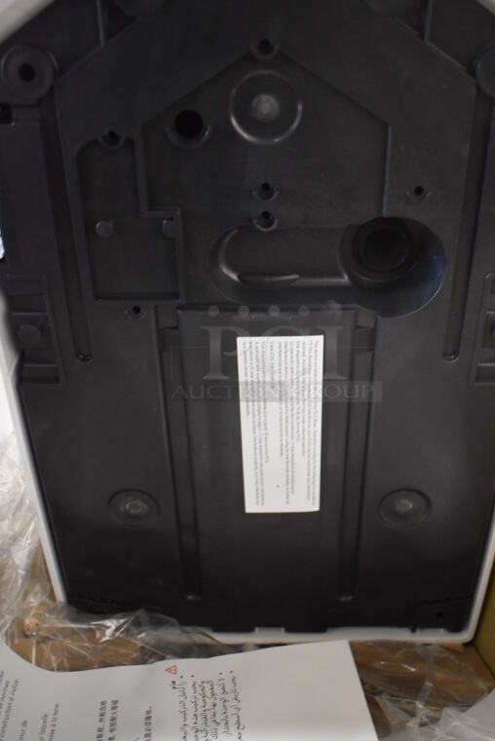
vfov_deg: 53.1
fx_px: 742
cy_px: 351
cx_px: 274
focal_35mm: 36
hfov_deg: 36.9
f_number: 3.5
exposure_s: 1/25
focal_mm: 20
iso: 3200
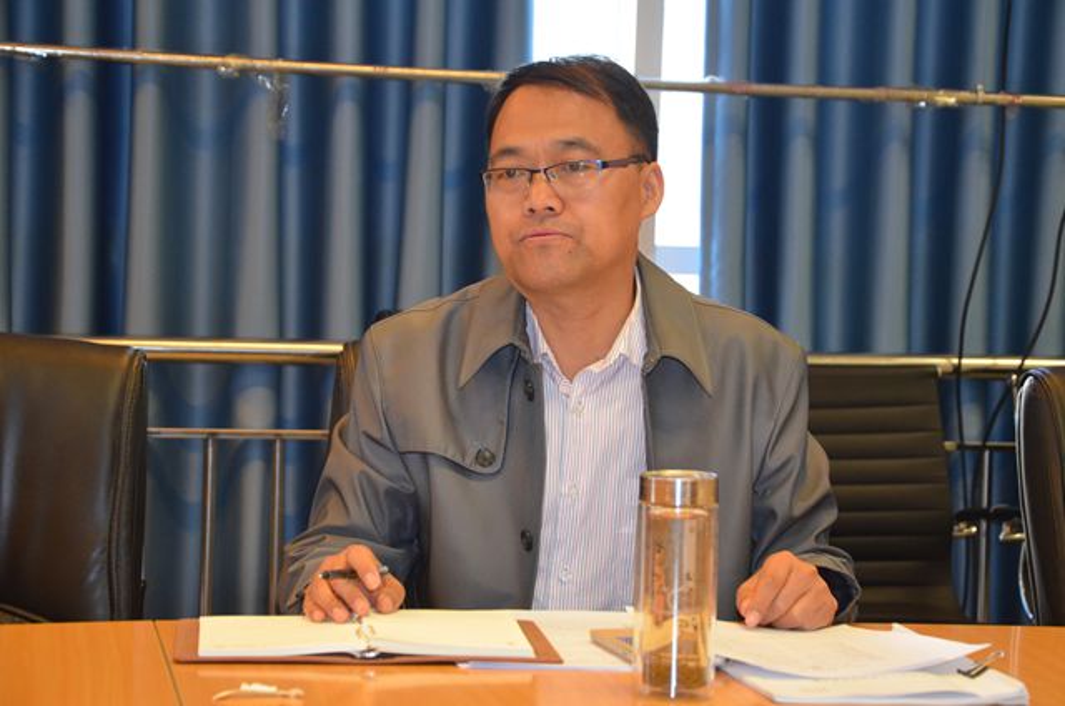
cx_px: 532
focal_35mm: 93
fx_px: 2746
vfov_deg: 14.6
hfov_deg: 22.0
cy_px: 353
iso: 1600
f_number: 5.3
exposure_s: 1/60
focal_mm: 62
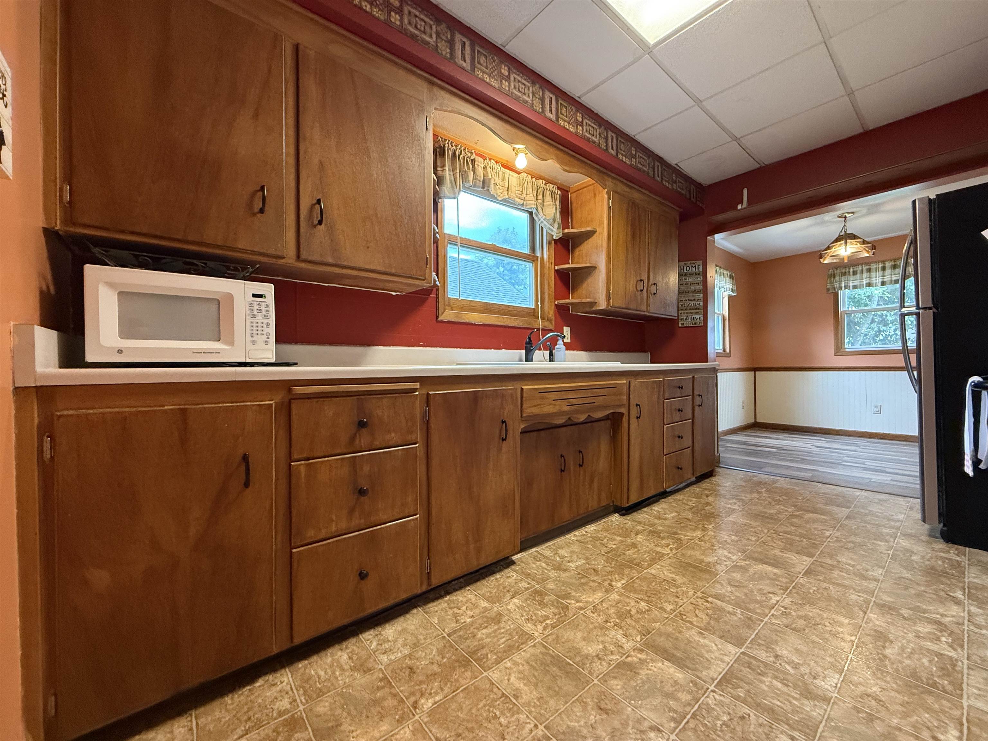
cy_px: 370
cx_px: 494
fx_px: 400
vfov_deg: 85.7
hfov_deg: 102.1
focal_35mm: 14
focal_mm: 2.22
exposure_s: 1/60
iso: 500
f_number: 2.2
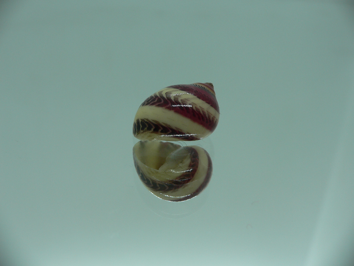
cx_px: 177
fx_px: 358
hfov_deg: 52.6
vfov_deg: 40.7
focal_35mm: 35
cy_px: 133
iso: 80
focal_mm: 4.6
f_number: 2.8
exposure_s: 1/80
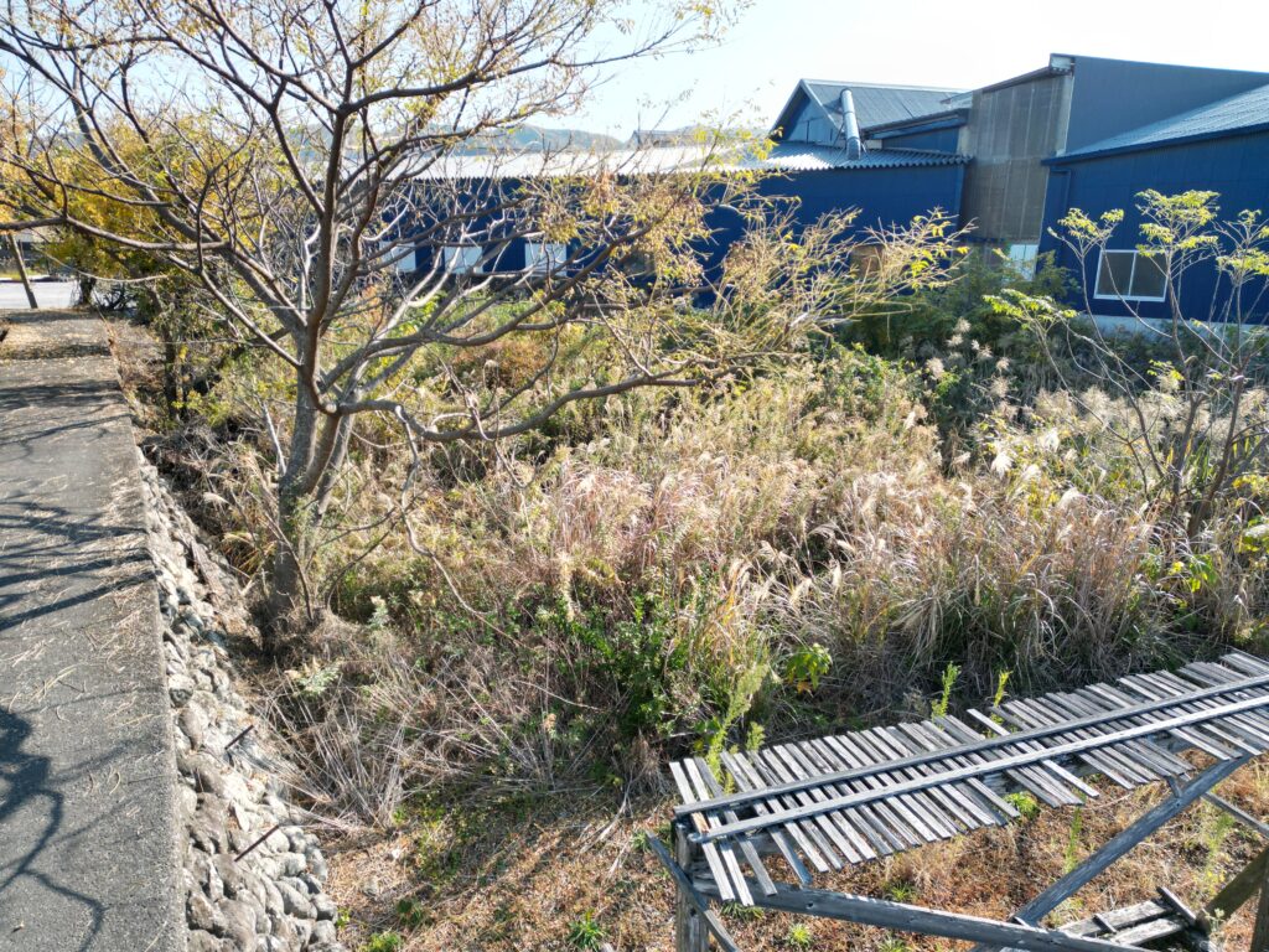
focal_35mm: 24
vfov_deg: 56.8
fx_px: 880
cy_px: 476
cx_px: 634
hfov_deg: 71.6
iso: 150
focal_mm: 6.72
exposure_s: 1/1250
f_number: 1.7
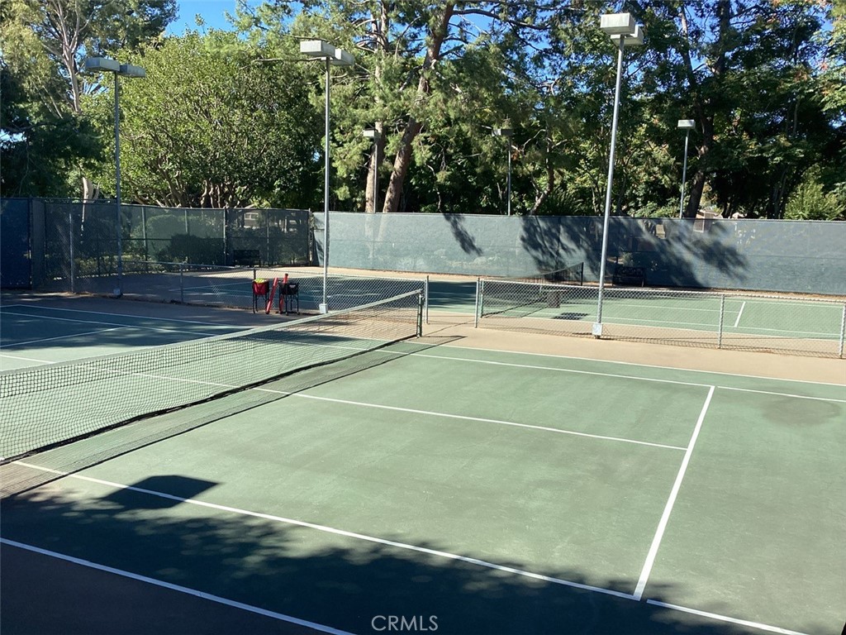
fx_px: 758
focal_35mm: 31
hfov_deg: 58.4
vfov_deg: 45.4
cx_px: 423
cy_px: 318
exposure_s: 1/622
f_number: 2.4
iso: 25
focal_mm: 3.3
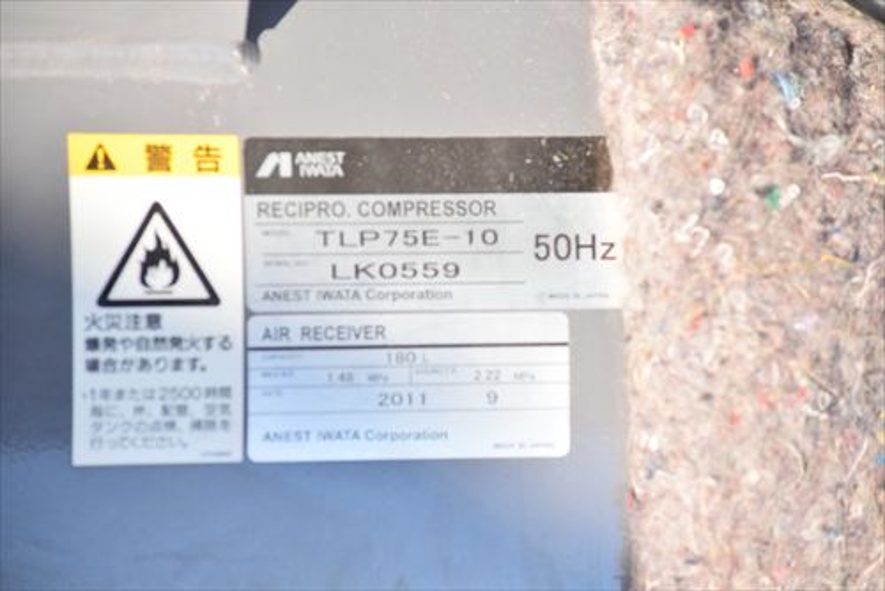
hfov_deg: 10.2
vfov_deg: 6.8
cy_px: 296
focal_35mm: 202
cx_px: 442
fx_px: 4981
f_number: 6.3
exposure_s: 1/800
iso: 1250
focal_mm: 135
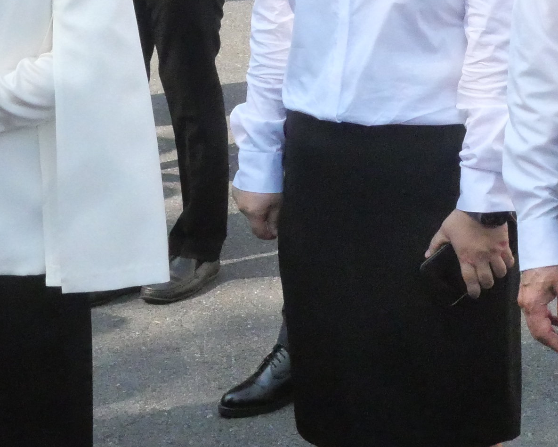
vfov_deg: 10.2
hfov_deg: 12.4
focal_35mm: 150
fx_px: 2477
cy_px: -71
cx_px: 780
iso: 6400
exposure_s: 1/2000
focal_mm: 25
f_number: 13
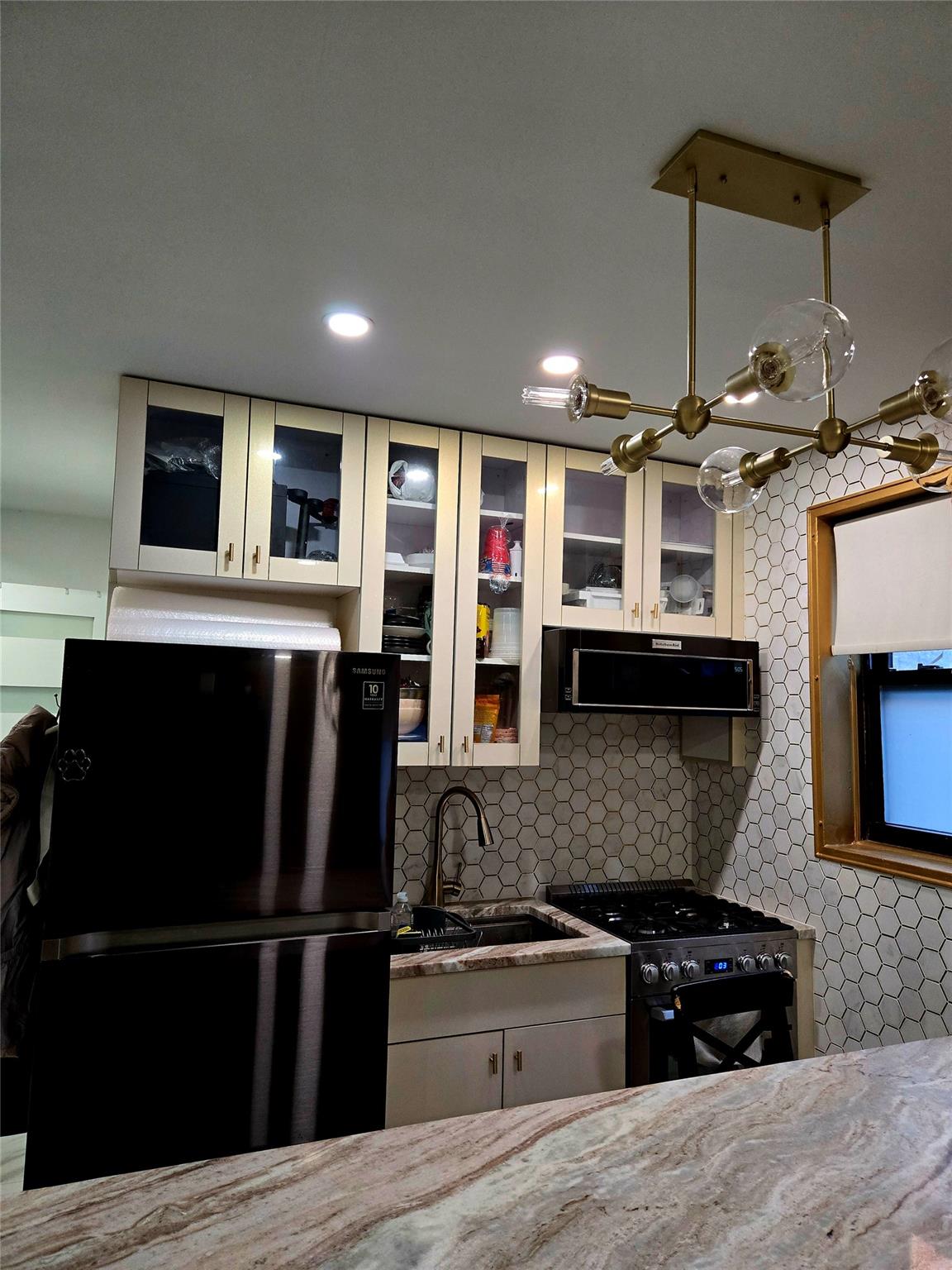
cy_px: 635
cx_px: 476
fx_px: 843
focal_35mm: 23
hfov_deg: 58.9
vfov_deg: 73.9
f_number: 1.8
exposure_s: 1/120
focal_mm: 5.4
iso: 400
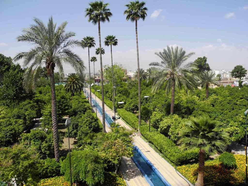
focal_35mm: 28
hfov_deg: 63.4
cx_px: 124
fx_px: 201
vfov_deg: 49.7
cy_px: 93
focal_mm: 6
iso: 100
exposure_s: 1/851
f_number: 4.5
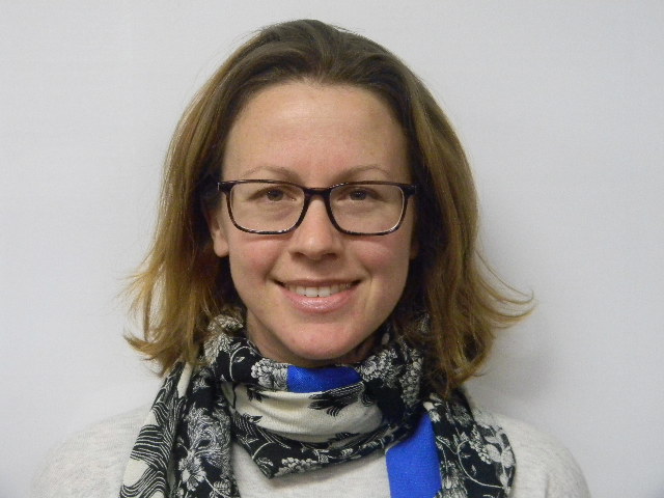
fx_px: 1592
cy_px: 249
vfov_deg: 17.8
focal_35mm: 83
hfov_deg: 23.6
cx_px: 332
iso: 200
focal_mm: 15.1
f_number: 4.5
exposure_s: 1/10.8
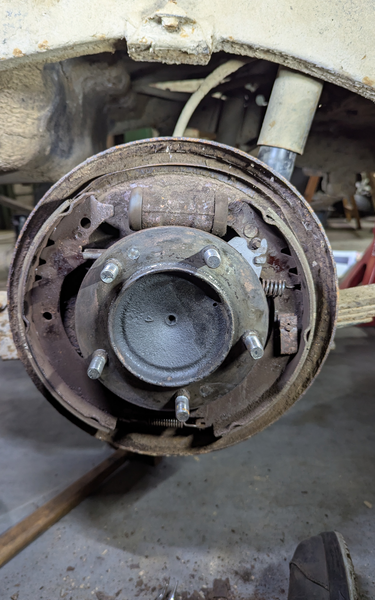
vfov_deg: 70.4
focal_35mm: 26
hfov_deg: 47.5
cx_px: 171
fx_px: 425
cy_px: 302
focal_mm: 6.81
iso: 518
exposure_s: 1/100
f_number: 1.85
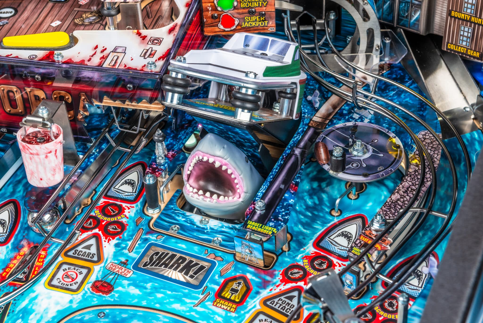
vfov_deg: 19.5
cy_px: 162
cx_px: 242
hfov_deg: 28.8
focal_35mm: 70
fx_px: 939
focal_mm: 70
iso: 200
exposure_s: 1/125
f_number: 13
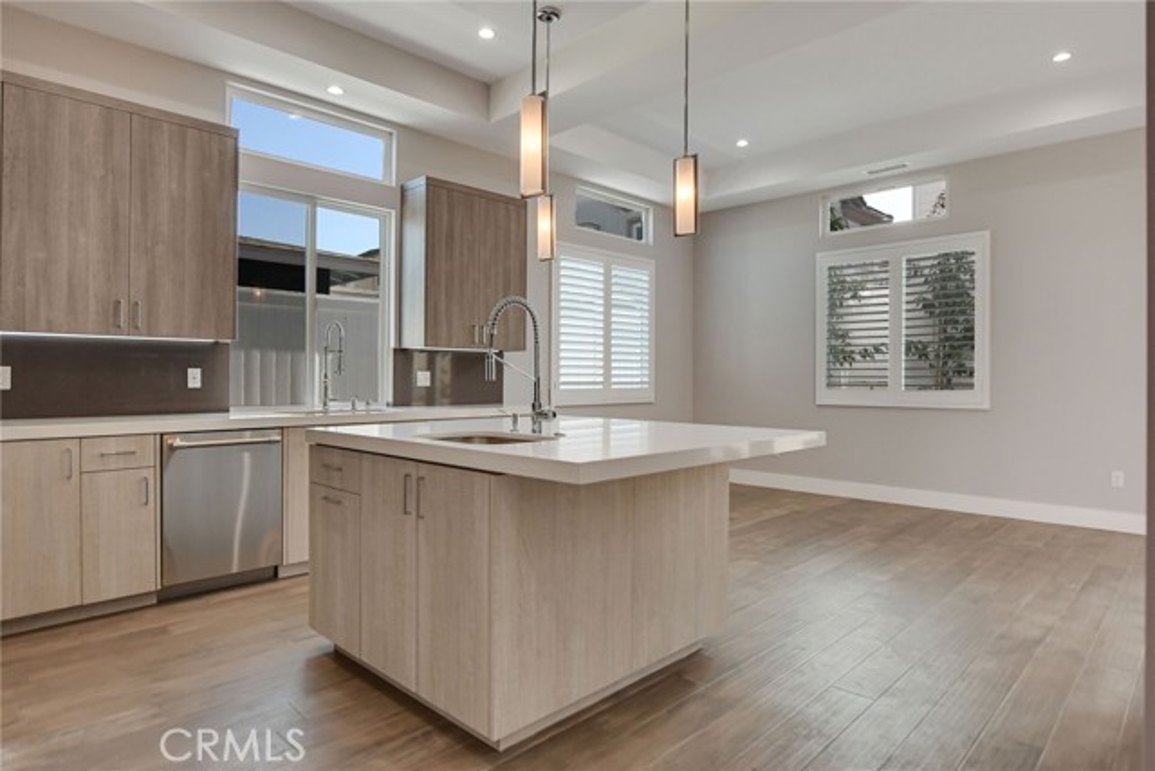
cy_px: 386
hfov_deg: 86.9
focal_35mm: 19
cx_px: 578
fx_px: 610
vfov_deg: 64.6
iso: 1250
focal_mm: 13
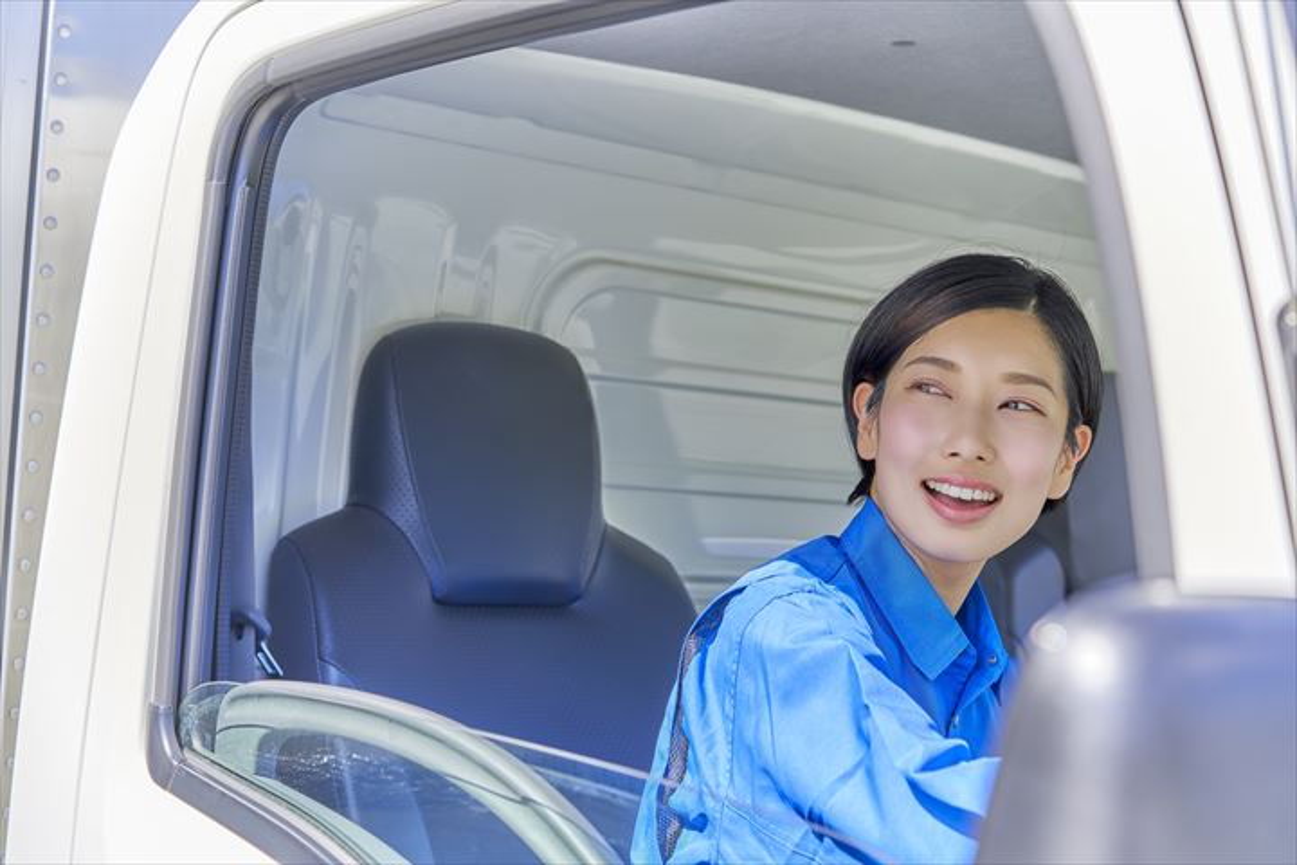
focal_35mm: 55
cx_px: 648
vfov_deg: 24.6
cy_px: 432
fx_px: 1981
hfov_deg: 36.2
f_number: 4.5
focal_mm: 55
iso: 100
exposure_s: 1/250
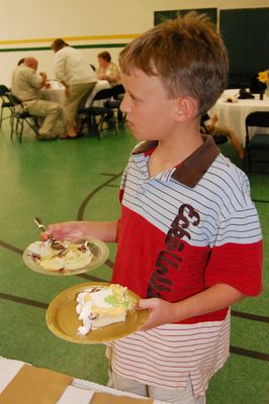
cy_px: 202
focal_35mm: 39
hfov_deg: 34.2
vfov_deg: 49.6
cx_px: 134
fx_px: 438
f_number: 5
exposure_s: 1/80
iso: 1600
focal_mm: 26
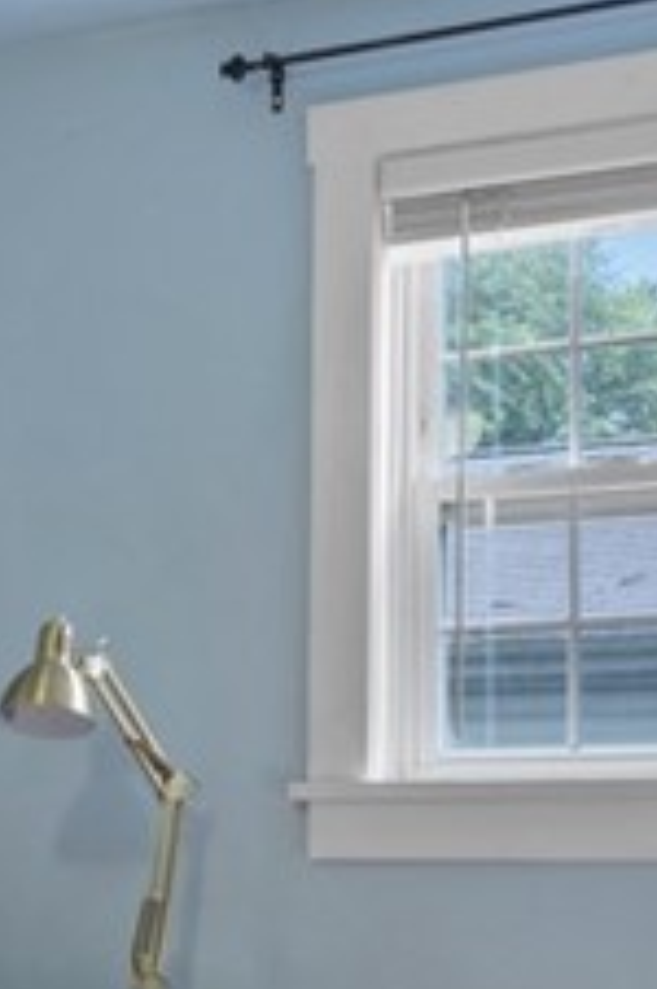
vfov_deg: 25.7
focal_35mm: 77
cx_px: -394
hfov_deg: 15.9
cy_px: 853
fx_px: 2114
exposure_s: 1/3
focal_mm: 16
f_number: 8
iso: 400
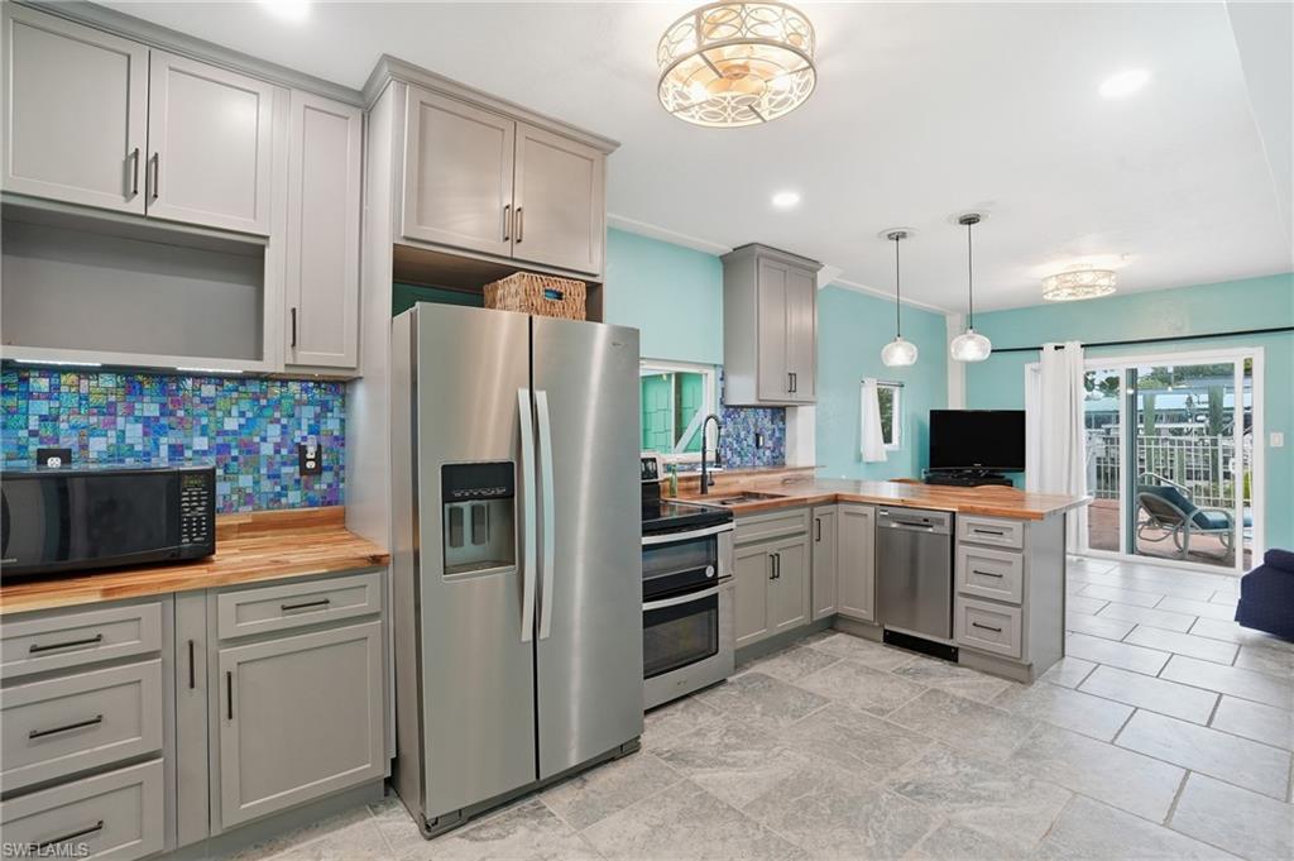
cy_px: 430
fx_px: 575
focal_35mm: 16
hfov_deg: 96.8
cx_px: 647
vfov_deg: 73.7
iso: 400
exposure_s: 1/30
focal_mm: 16
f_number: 9
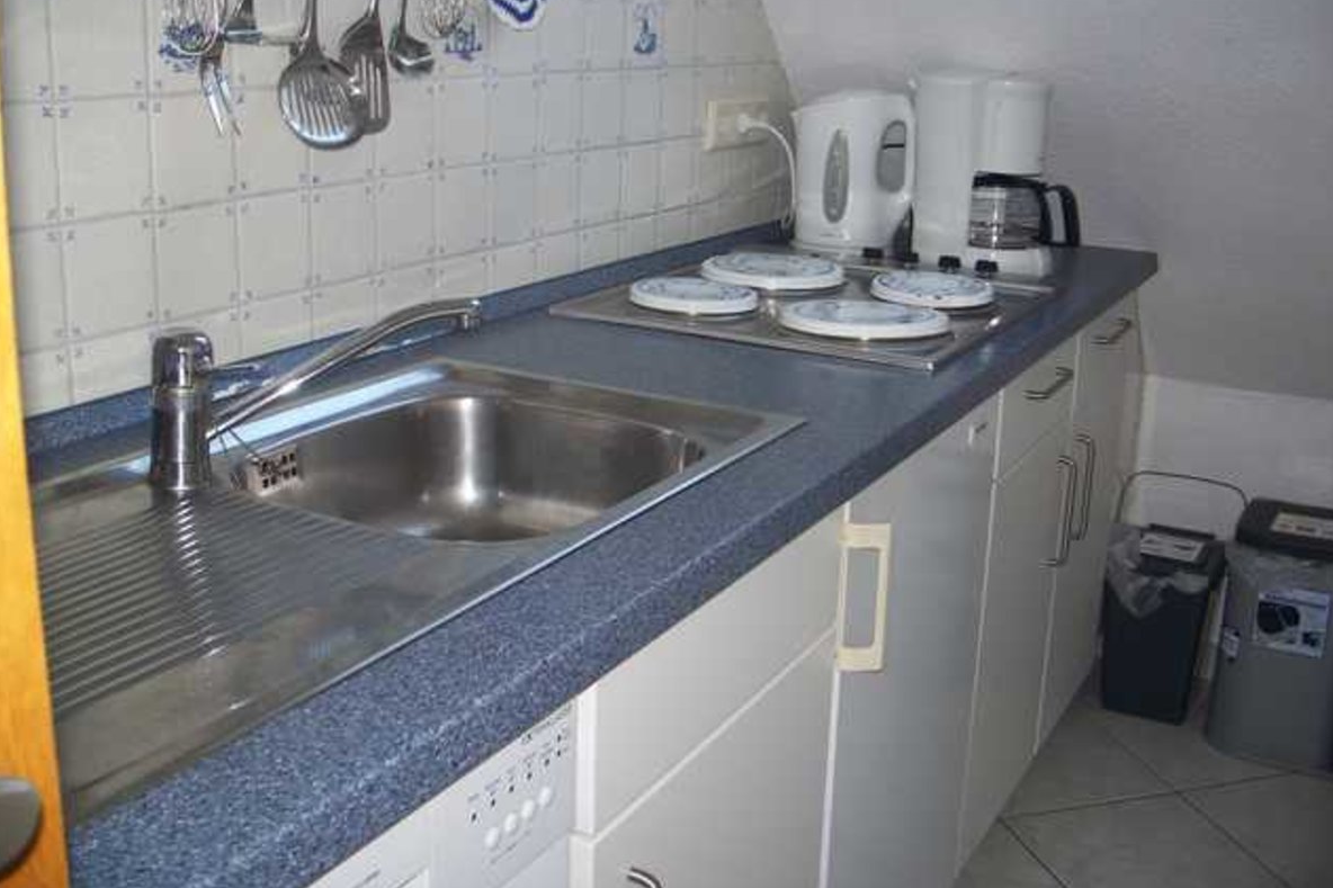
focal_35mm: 39
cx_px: 668
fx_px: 1444
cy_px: 388
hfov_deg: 49.6
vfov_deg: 34.2
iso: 80
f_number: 2.8
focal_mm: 7.8
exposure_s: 1/60
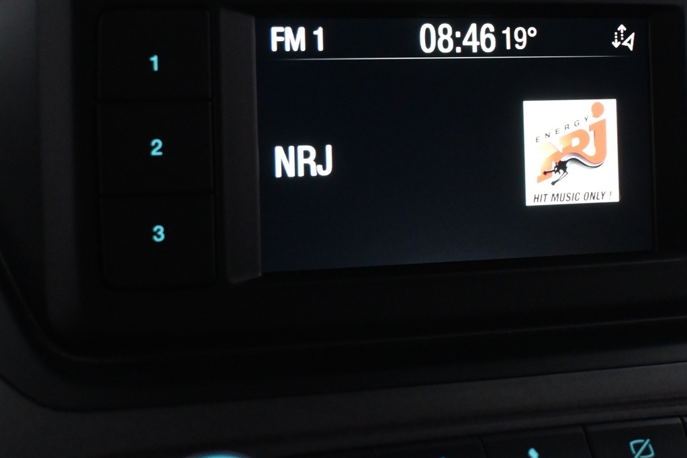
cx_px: 377
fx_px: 1473
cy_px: 103
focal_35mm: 77
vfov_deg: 17.6
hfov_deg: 26.2
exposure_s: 1/60
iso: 3600
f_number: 5
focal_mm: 32.5
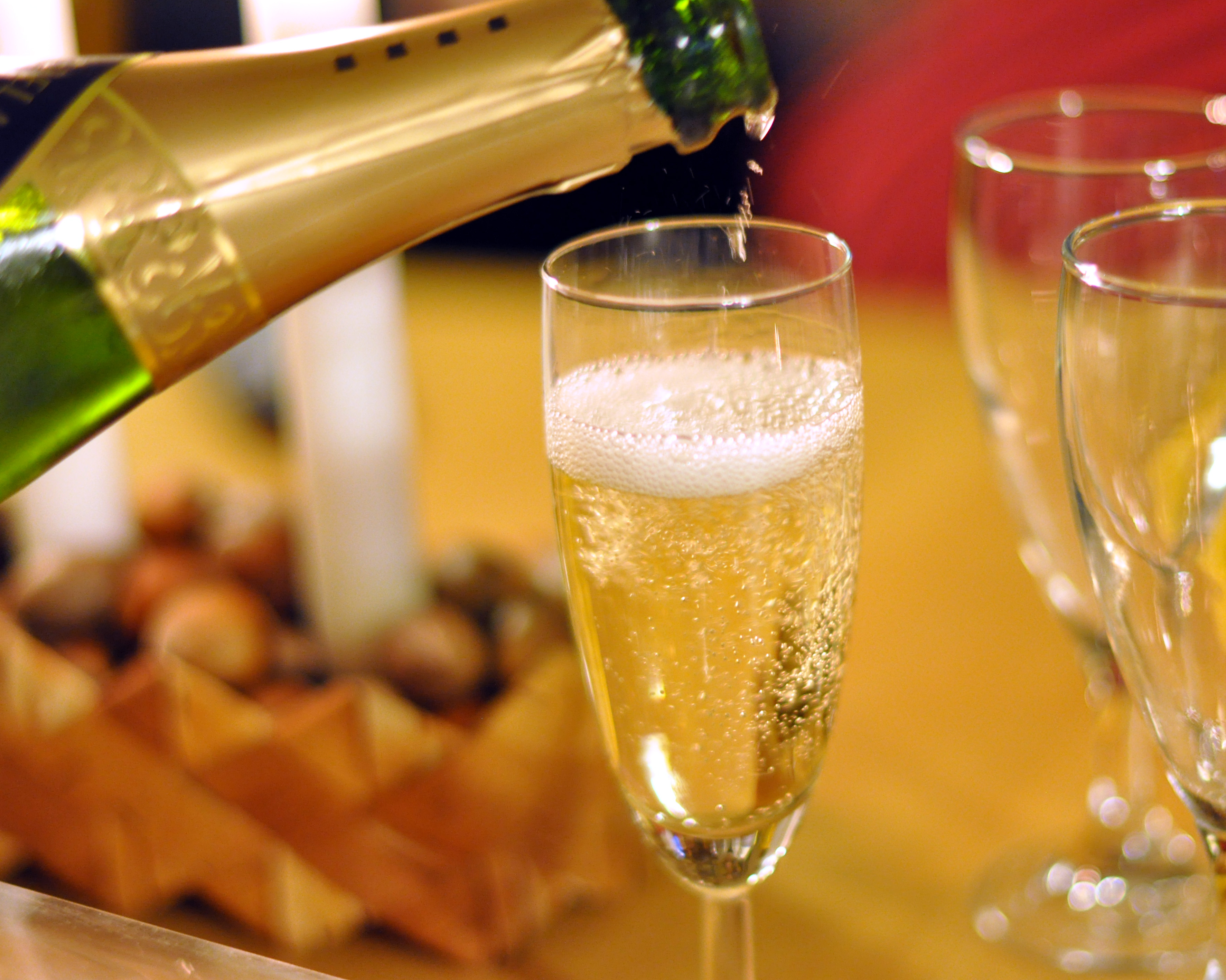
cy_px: 491
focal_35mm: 85
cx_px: 712
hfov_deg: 22.5
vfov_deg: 18.1
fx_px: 3084
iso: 1250
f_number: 1.4
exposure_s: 1/100
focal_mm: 50
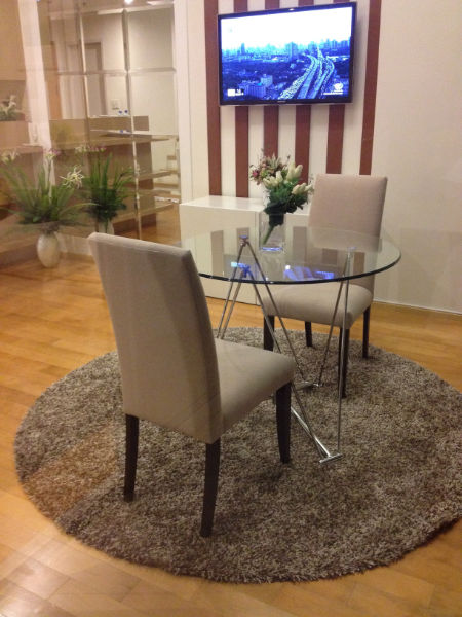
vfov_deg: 52.6
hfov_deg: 40.7
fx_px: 623
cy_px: 308
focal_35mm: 35
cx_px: 231
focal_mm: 4.28
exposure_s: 1/15
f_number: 2.4
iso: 400
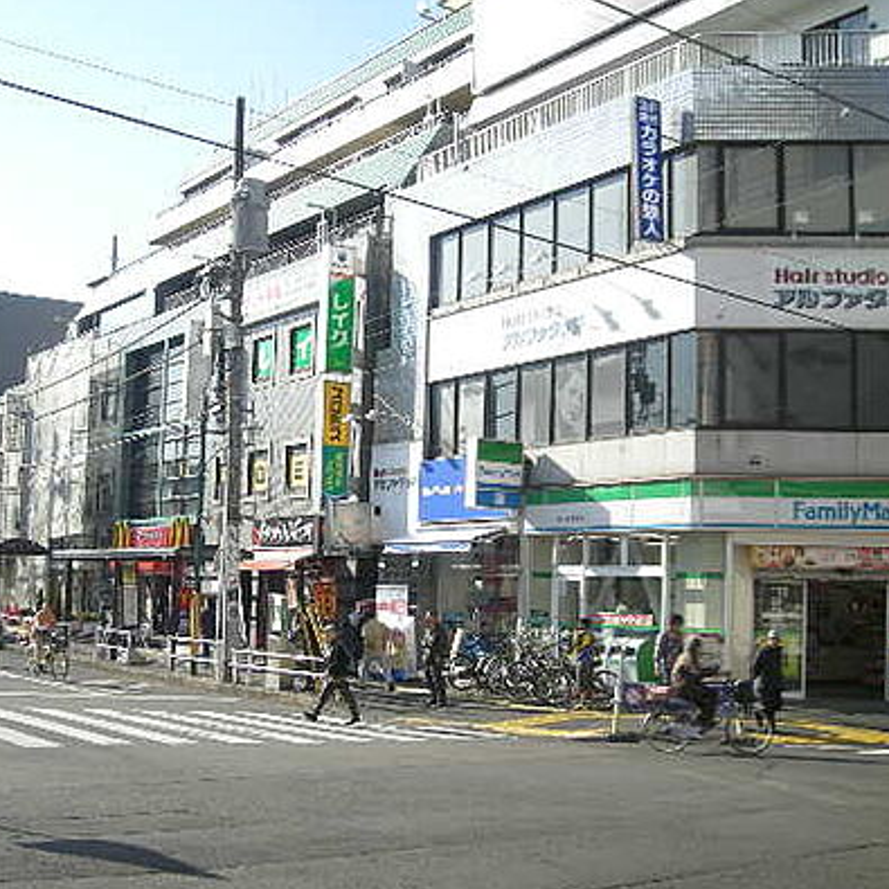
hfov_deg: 35.8
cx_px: 315
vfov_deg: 36.1
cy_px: 443
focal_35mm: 47
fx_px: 1366
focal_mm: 5.7
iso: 50
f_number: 5.7
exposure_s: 1/134
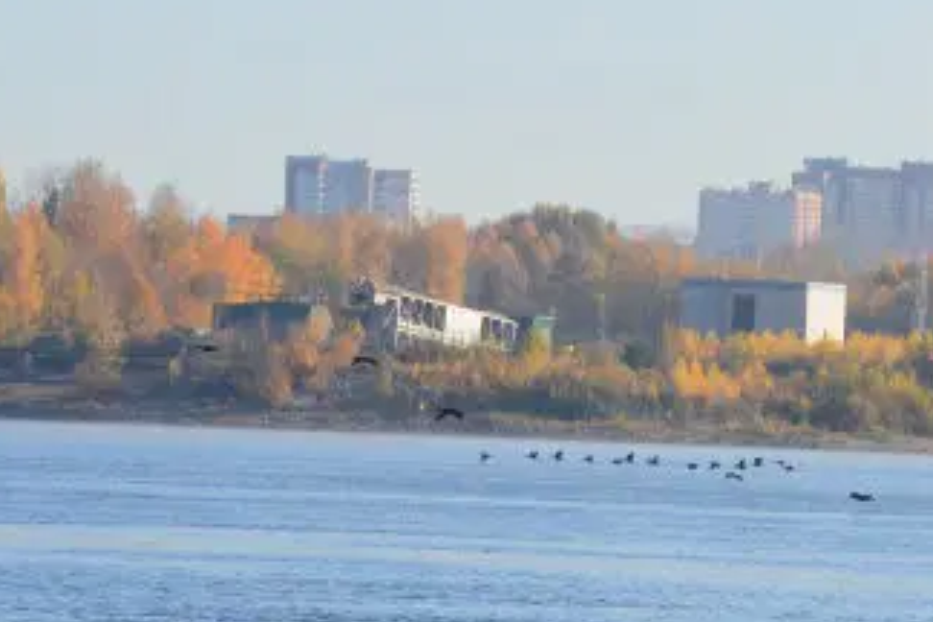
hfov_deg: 6.6
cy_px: 363
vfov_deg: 4.5
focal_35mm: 306
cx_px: 1549
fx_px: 7926
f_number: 10
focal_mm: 55
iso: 200
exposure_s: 1/320
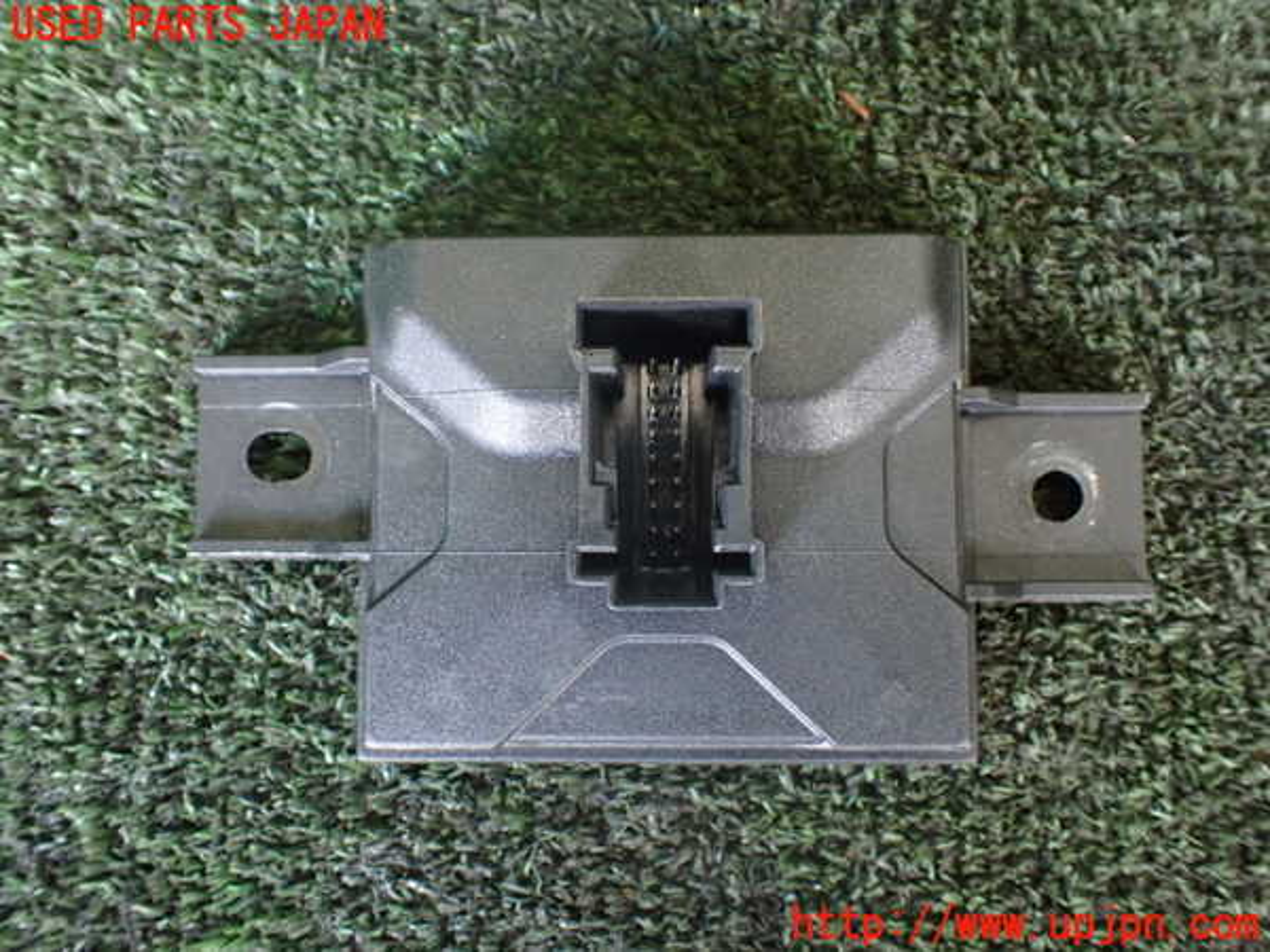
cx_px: 635
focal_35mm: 30
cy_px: 476
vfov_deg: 46.8
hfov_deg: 60.0
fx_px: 1101
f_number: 2.3
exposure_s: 1/30
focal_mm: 5.4
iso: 1000
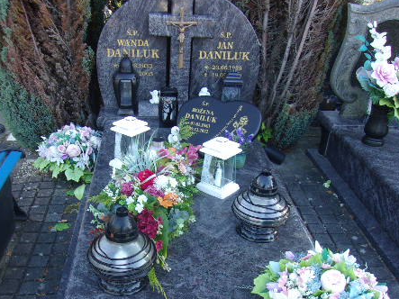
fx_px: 449
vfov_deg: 36.5
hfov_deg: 47.8
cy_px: 191
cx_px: 178
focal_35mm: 39
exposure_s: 1/70
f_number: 3
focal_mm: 4.9
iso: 80
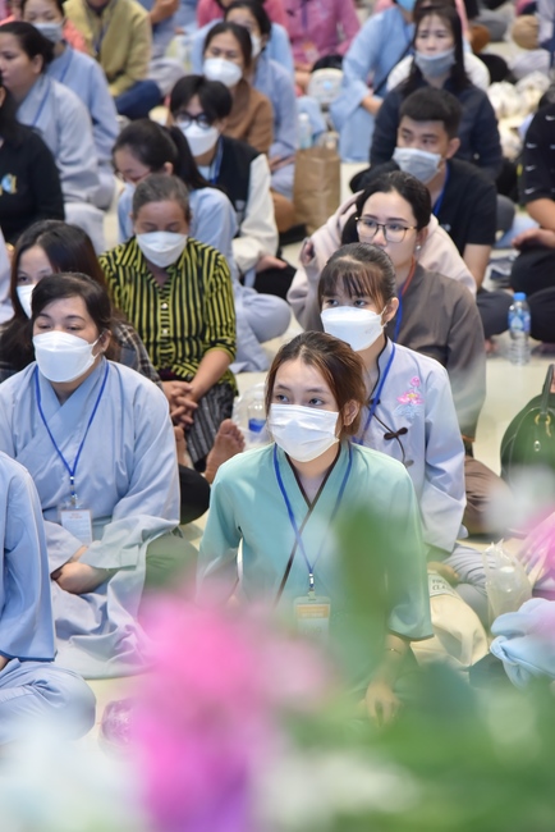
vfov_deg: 17.1
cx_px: 278
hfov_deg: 11.4
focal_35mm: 120
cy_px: 416
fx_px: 2772
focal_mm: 120
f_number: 5
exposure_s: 1/125
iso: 2000
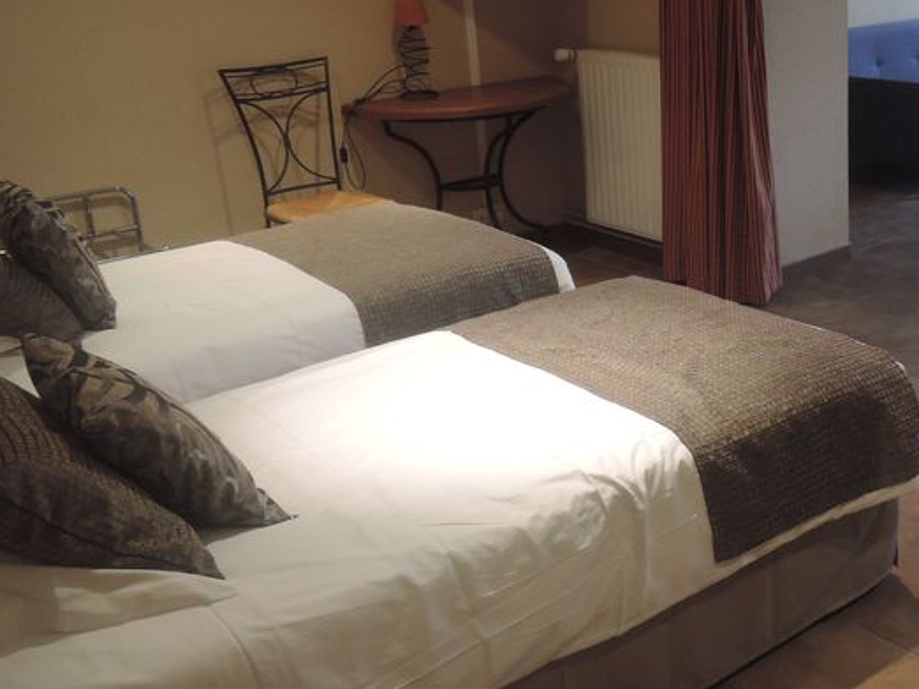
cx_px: 743
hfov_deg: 39.5
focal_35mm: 46
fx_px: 1221
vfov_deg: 31.4
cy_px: 289
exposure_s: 1/30
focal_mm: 5.1
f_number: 2.8
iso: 400
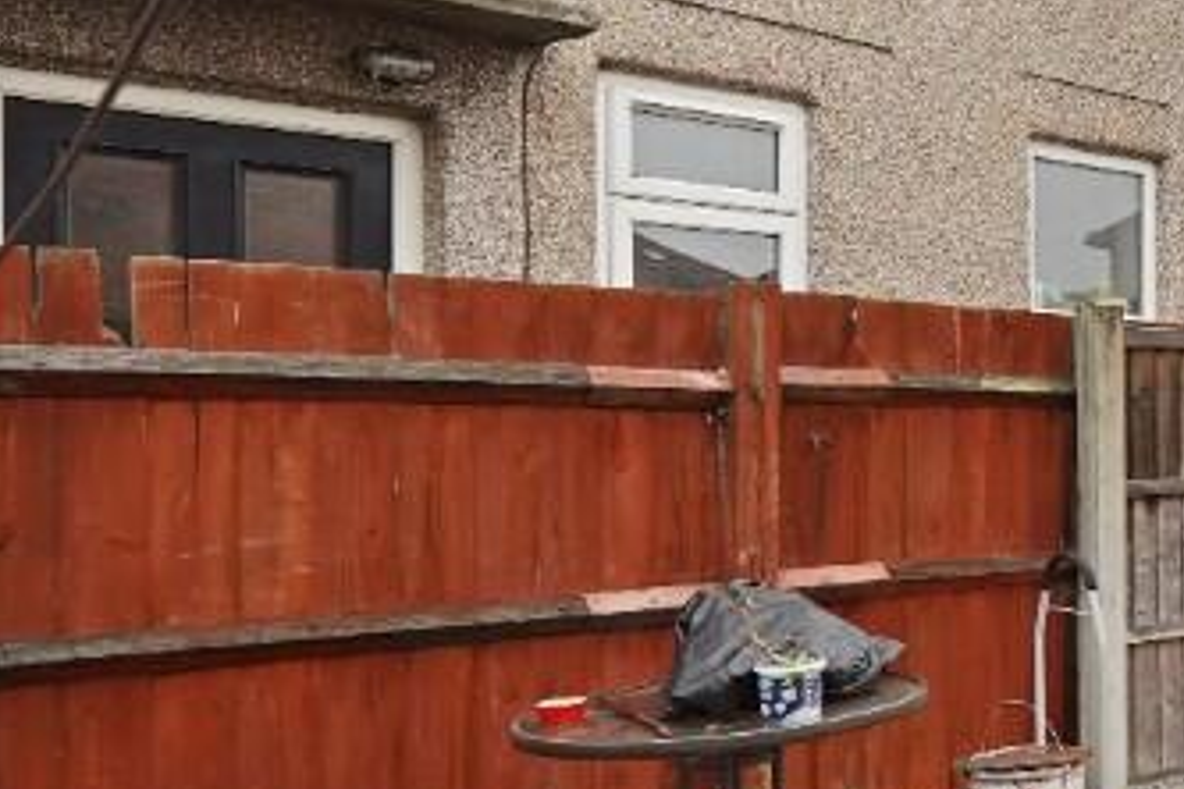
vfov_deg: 31.0
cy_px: 293
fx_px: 1414
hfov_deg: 30.3
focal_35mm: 43
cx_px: 1696
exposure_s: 1/80
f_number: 5.6
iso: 1000
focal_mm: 14
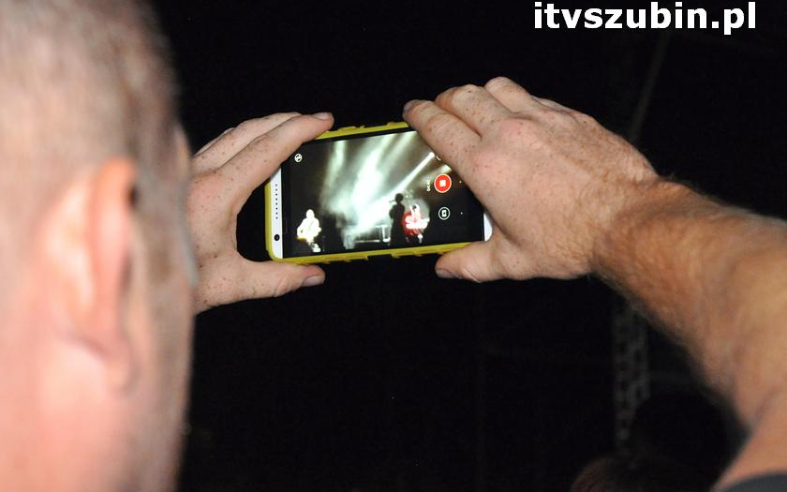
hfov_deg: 30.2
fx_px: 1458
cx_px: 391
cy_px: 237
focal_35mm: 68
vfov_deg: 19.1
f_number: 5.6
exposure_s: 1/60
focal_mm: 44
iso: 3200
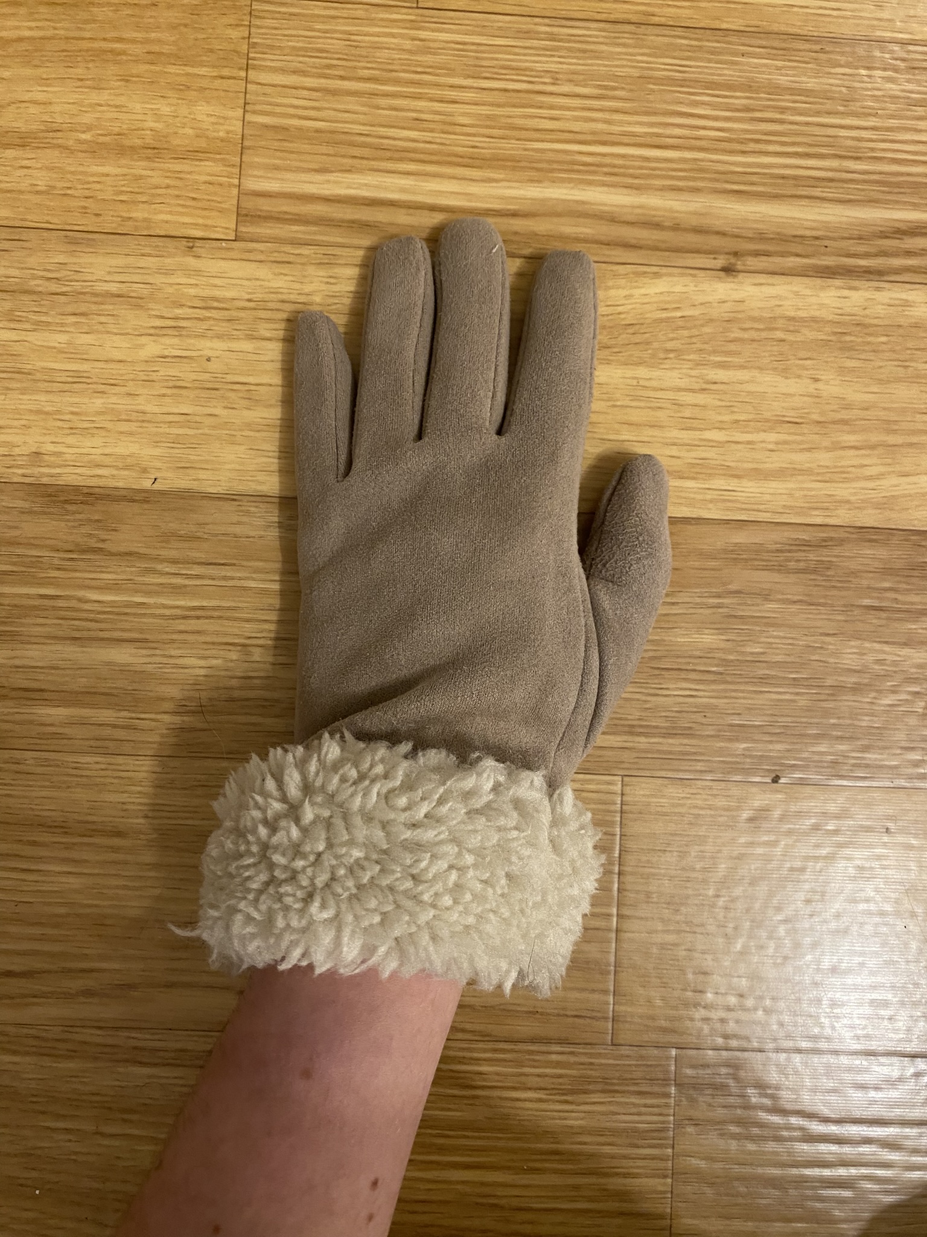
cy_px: 618
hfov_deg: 53.1
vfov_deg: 67.3
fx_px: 928
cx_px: 464
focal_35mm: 26
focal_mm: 4.25
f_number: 1.8
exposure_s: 1/50
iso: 200
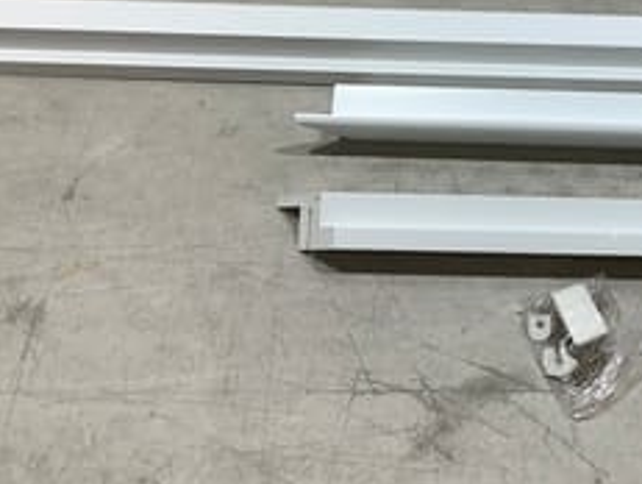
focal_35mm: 67
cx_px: 578
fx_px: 1245
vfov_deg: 21.6
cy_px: 76
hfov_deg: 27.9
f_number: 2.4
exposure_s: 1/100
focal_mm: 3.3
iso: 40
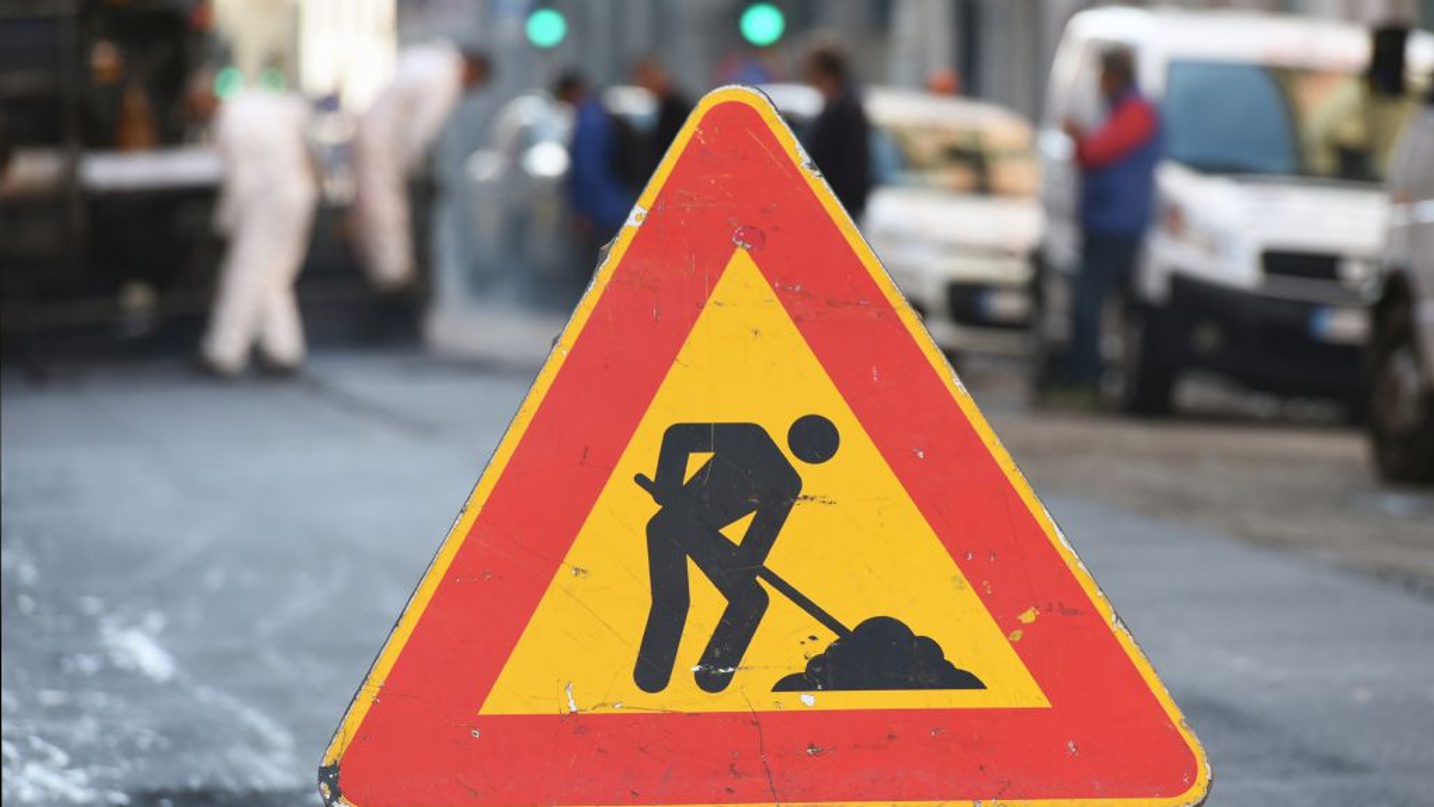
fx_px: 7985
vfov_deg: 5.8
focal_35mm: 210
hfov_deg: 10.3
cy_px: 388
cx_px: 717
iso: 250
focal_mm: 200
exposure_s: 1/320
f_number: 5
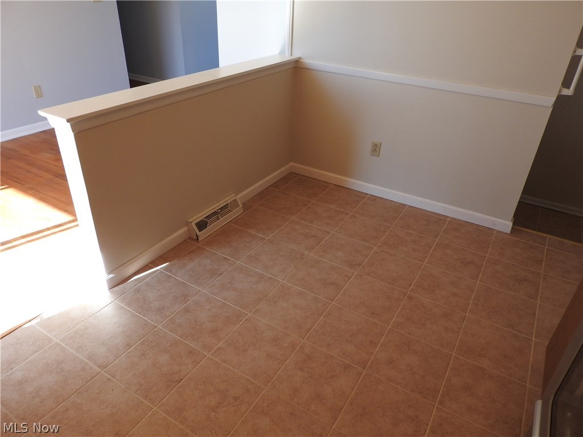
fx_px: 404
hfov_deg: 71.6
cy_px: 218
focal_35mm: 24
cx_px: 292
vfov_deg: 56.8
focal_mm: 4.3
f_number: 3.3
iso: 100
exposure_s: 1/60
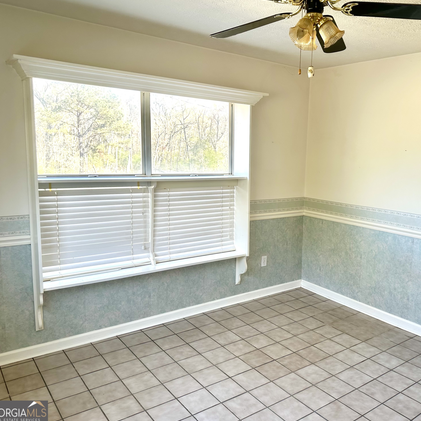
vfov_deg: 55.6
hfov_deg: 54.8
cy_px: 206
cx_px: 271
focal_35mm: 29
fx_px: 399
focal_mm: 6.86
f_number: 1.78
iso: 80
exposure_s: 1/190
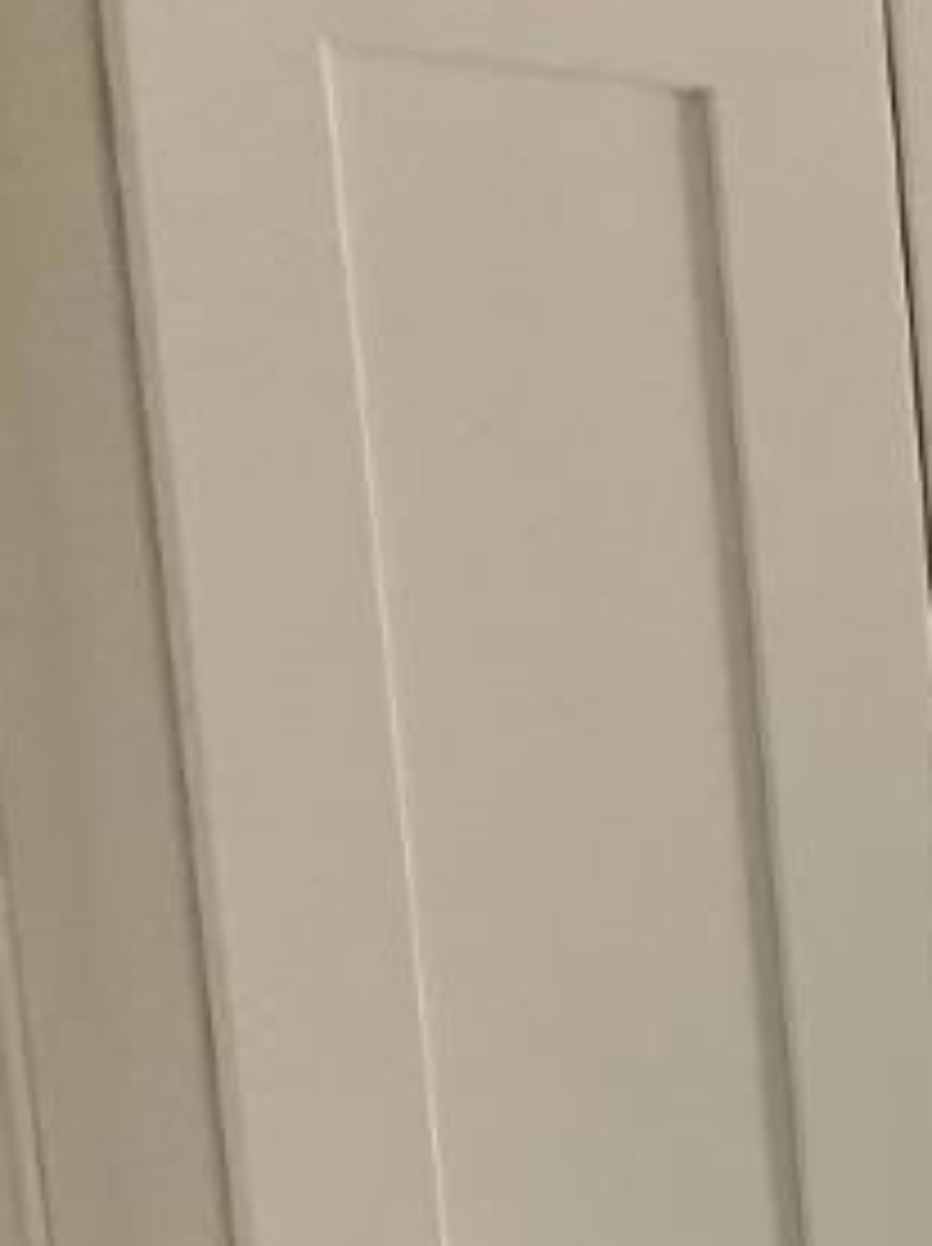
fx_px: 5073
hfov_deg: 8.9
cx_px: 2607
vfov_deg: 12.7
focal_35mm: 141
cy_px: 2292
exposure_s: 1/116
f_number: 1.8
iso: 125
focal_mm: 4.25
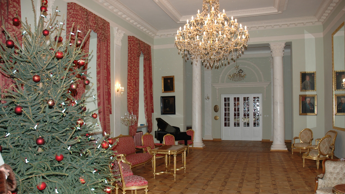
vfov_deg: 40.1
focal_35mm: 29
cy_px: 106
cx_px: 170
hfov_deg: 66.1
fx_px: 265
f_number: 4.5
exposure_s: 1/80
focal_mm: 18
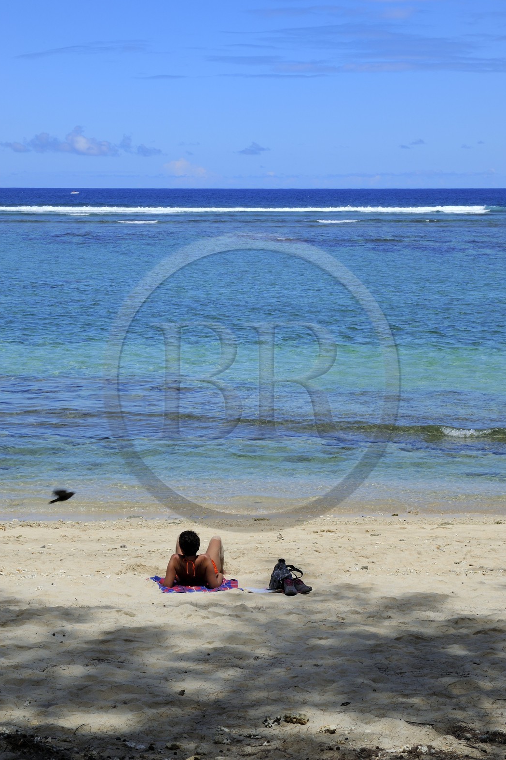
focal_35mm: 71
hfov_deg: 19.2
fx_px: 1499
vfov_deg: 28.5
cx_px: 250
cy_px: 382
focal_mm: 70
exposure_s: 1/200
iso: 200
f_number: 18
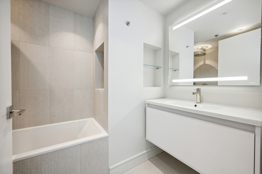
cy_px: 87
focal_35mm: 14
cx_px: 131
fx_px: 102
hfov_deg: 104.3
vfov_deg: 81.1
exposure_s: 1/60
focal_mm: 14
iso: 400
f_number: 8
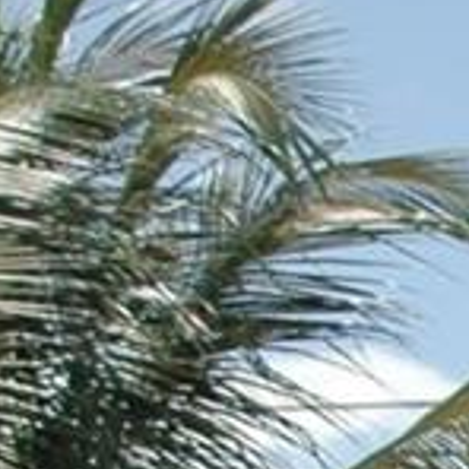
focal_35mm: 371
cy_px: 1486
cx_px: 2250
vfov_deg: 4.5
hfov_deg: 4.2
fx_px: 5680
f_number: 9
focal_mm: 27
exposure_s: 1/320
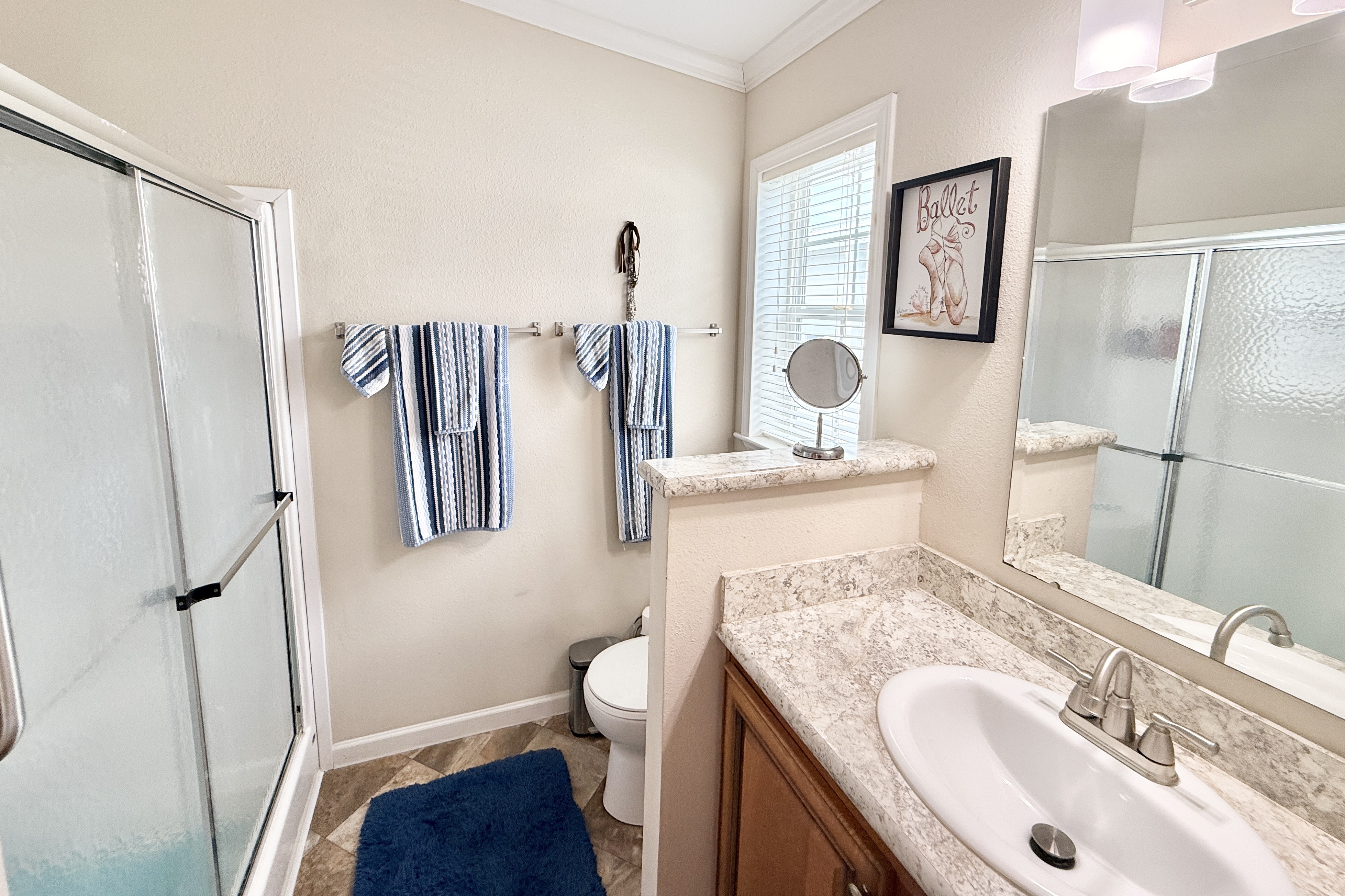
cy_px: 384
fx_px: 560
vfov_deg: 76.9
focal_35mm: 15
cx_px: 654
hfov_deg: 100.4
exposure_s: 1/120
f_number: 2.2
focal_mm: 2.22
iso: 80
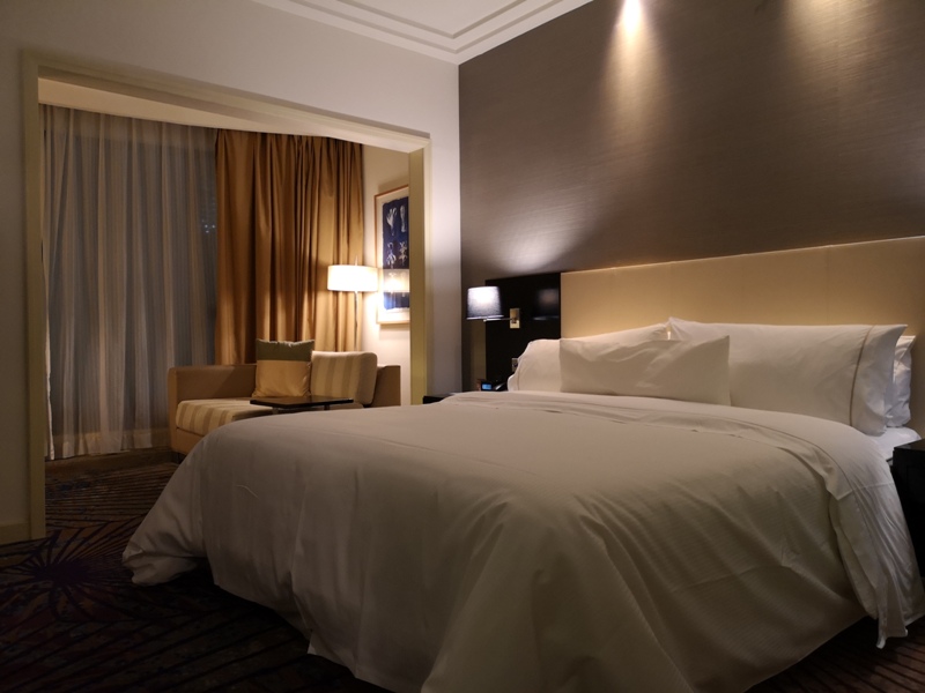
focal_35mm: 27
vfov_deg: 51.4
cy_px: 346
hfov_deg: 65.3
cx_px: 462
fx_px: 721
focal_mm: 3.95
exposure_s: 1/33.3
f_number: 1.8
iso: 400
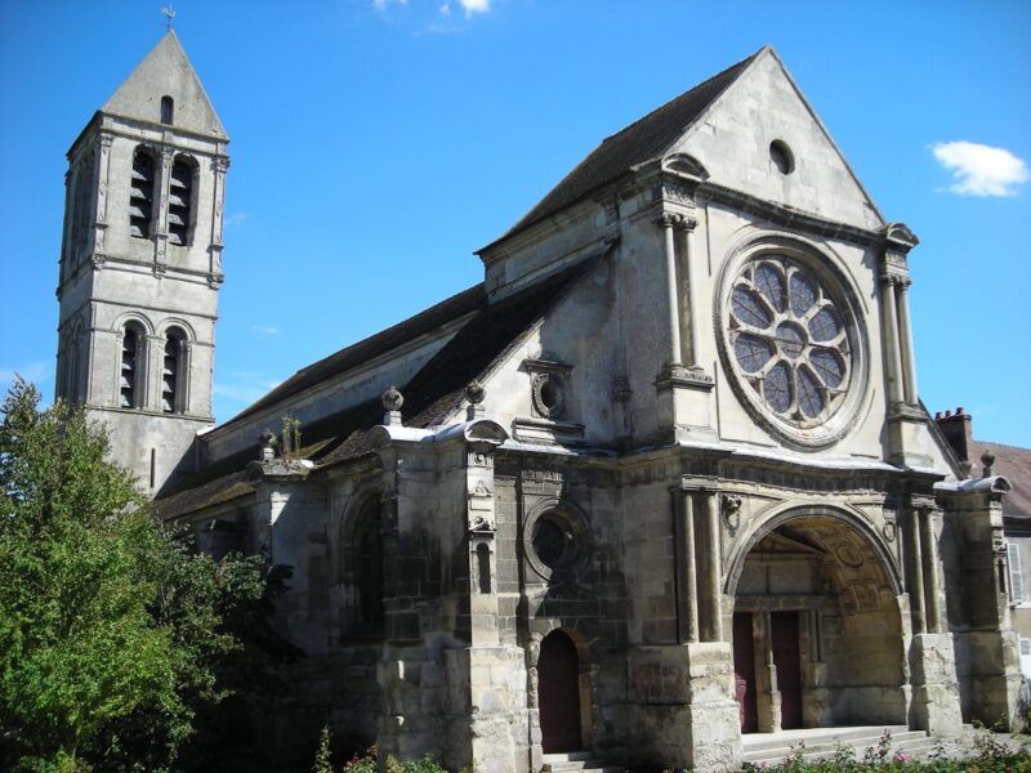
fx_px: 1132
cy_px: 386
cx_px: 516
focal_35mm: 38
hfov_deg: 49.0
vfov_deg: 37.7
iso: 50
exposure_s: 1/457
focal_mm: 6.3
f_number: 3.2
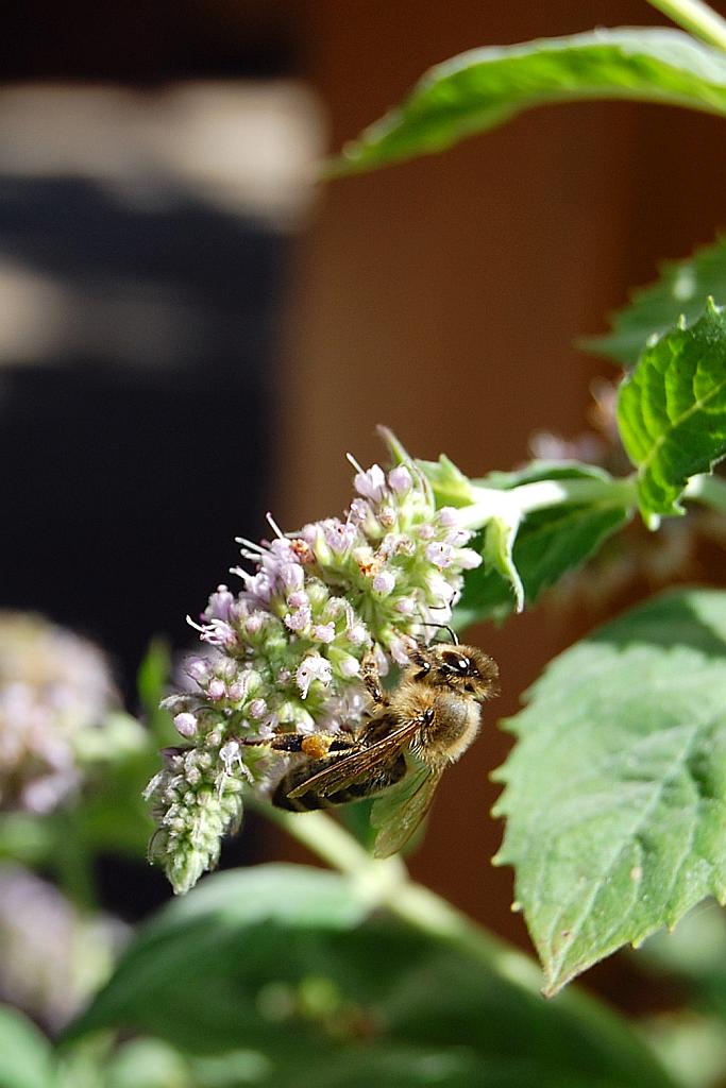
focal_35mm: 82
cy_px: 544
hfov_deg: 16.6
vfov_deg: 24.6
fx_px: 2495
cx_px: 363
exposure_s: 1/250
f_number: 8
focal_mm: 55
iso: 200
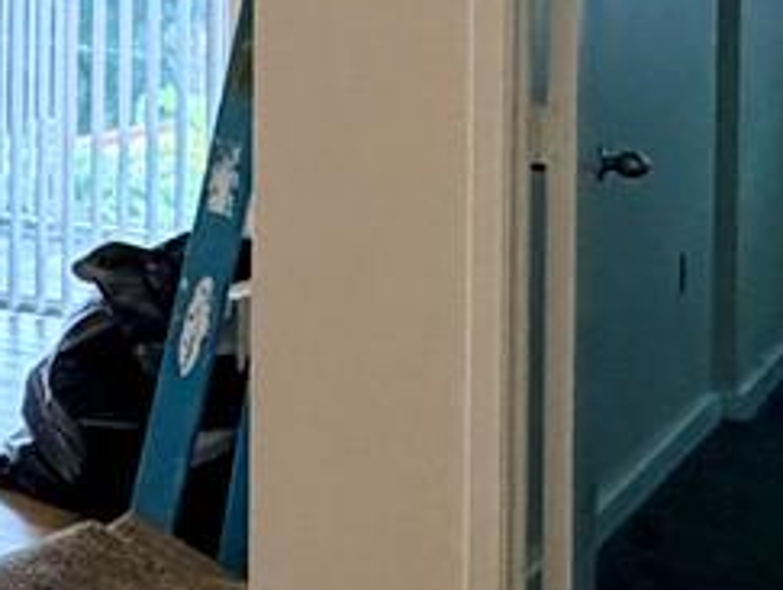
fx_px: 2084
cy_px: -110
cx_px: -1073
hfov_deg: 14.4
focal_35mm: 92
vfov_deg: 15.5
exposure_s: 1/120
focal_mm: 2.22
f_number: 2.2
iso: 160
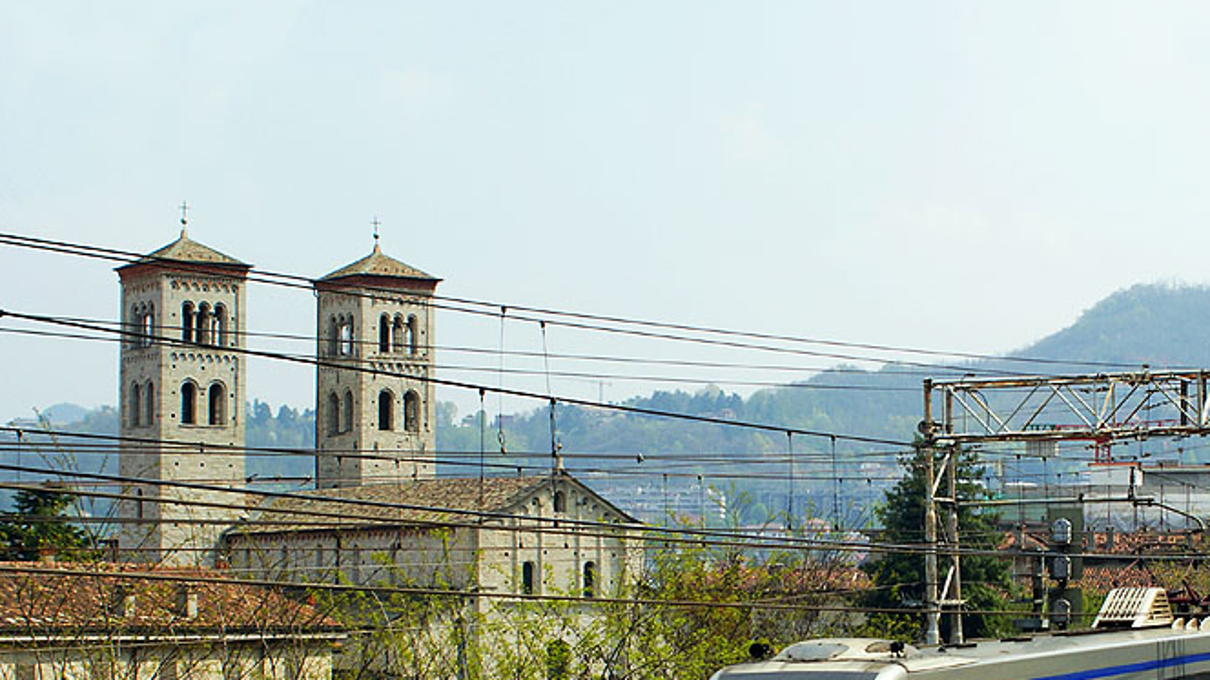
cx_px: 895
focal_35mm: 85
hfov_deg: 24.8
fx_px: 2720
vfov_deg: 14.1
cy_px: 585
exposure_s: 1/320
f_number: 9
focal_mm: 35
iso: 200
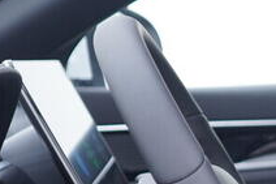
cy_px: 327
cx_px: 572
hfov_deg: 10.7
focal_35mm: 174
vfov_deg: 7.6
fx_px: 1333
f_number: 2.8
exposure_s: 1/40
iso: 160
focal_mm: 24
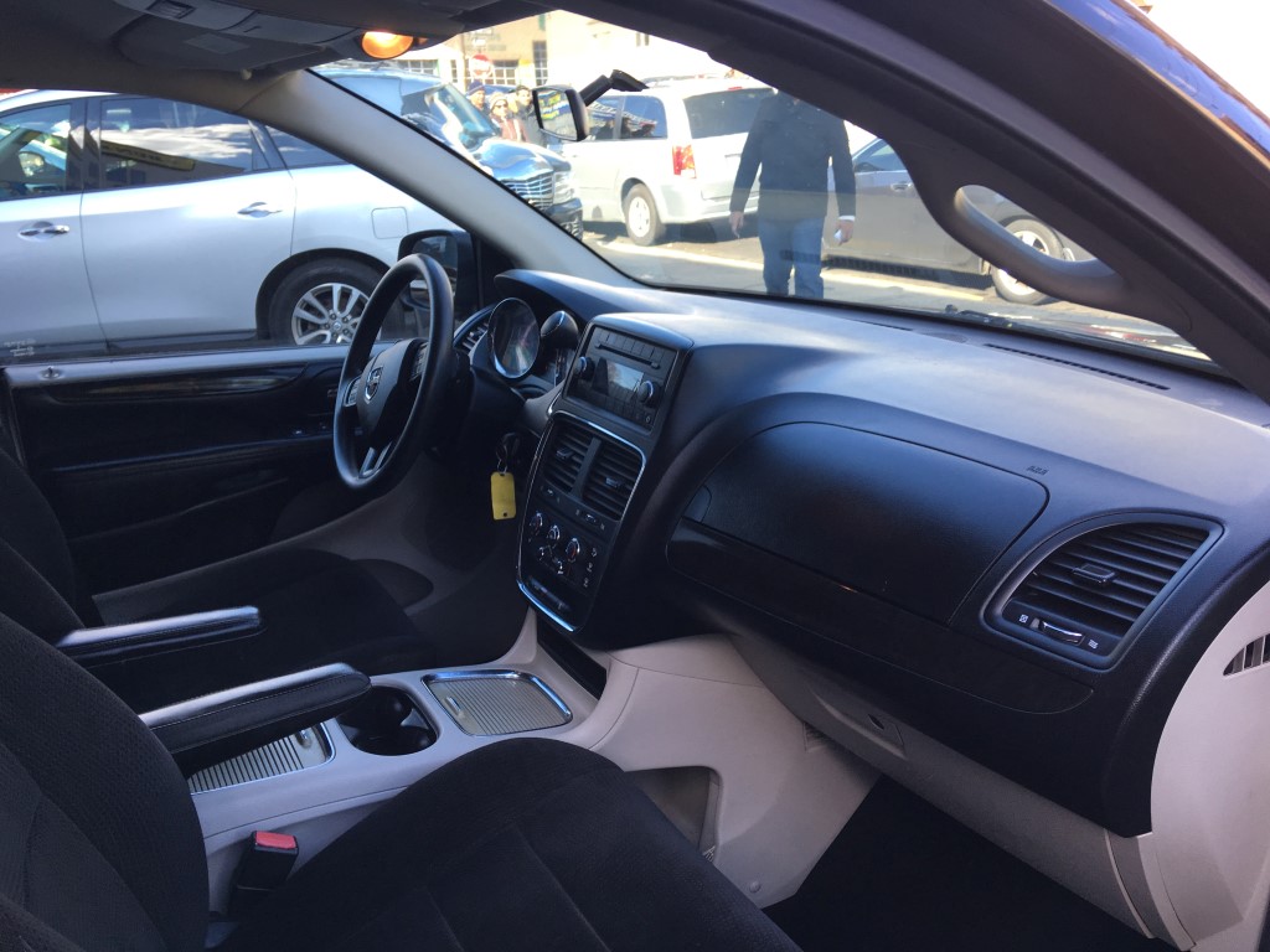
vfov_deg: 48.2
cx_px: 635
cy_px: 476
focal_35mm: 29
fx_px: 1064
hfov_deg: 61.7
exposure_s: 1/120
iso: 25
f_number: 2.2
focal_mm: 4.15
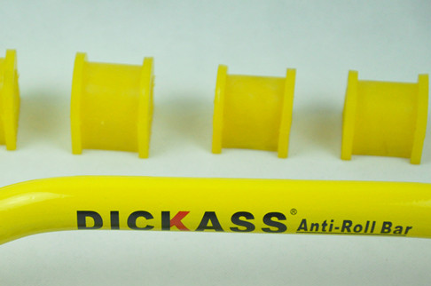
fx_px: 2067
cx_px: 133
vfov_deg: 7.9
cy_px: 199
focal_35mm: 173
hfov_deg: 11.9
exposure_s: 1/500
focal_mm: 80
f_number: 5.3
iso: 3200
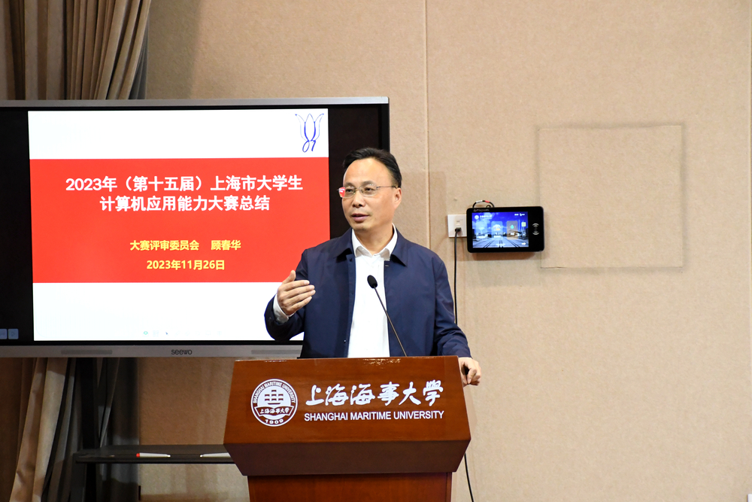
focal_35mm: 112
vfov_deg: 12.2
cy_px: 251
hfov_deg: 18.3
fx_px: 2340
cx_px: 376
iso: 4500
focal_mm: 75
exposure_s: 1/125
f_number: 5
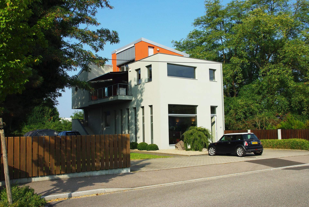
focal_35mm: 39
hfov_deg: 49.5
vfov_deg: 34.3
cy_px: 104
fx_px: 335
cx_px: 154
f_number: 9.5
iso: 100
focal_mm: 26
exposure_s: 1/180
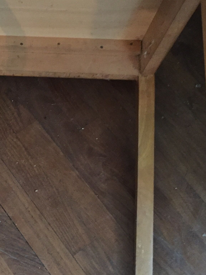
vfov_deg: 31.2
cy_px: 146
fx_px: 492
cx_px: 55
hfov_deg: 23.4
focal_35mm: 62
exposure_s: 1/17
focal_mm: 4.15
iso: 500
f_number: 2.2
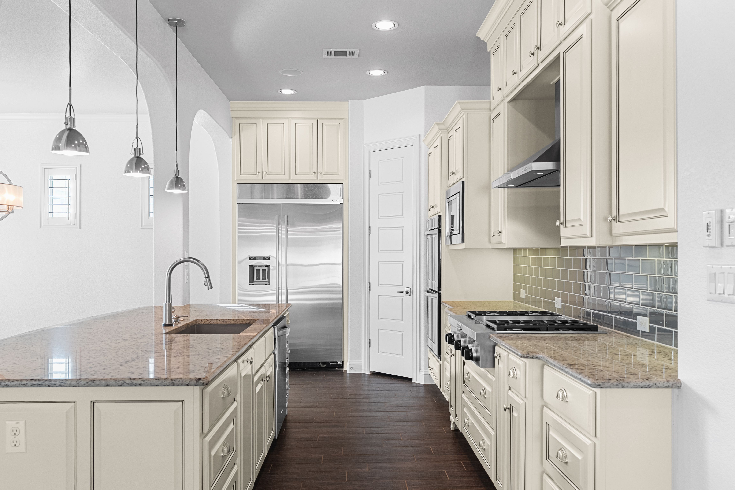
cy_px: 245
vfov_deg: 43.6
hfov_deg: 61.9
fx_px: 612
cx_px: 368
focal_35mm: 30
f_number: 8
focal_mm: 30
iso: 800
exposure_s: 1/4
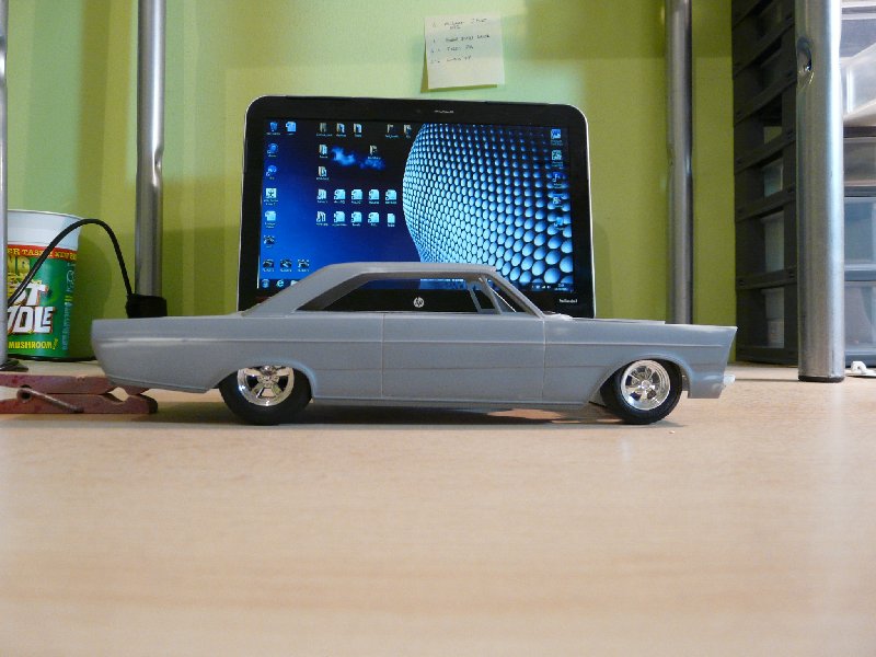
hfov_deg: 63.4
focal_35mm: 28
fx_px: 709
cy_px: 328
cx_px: 438
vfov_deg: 49.7
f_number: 2.8
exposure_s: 1/15
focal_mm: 4.6
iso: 200
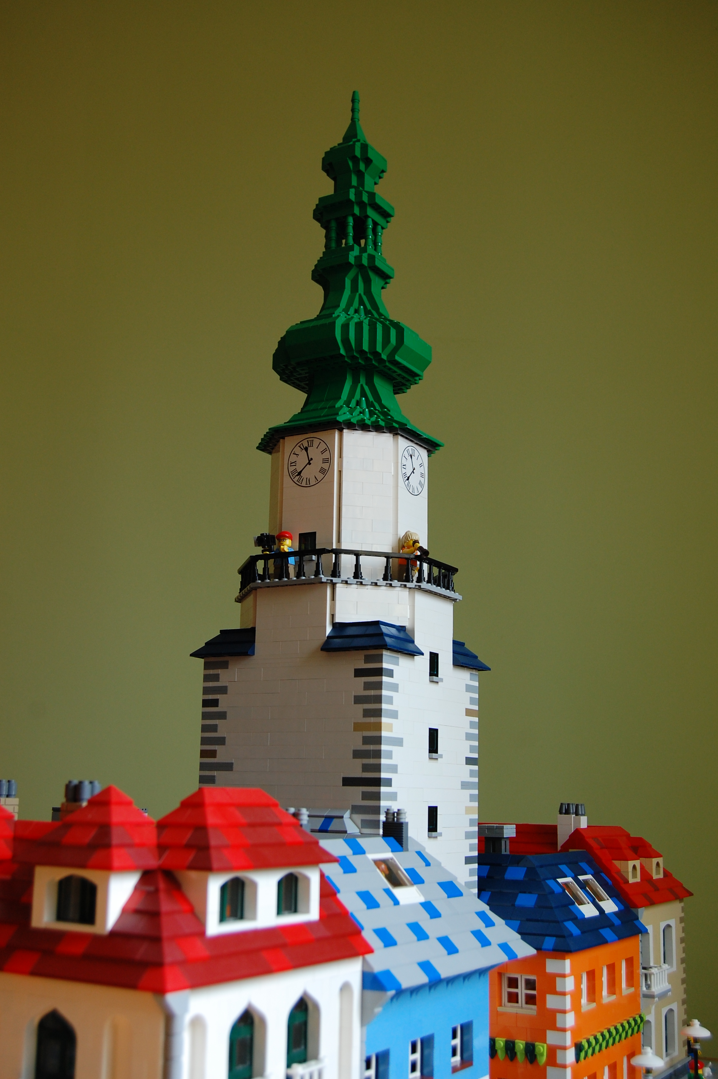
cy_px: 540
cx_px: 359
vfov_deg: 49.6
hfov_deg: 34.1
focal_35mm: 39
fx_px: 1169
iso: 400
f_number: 5.6
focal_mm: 26
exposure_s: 1/125
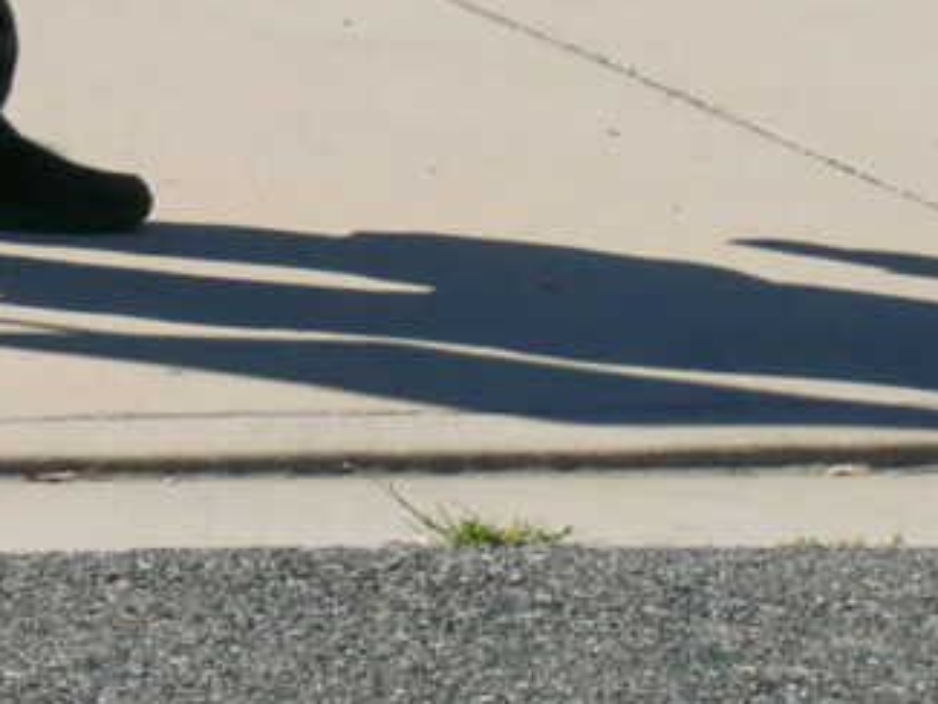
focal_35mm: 567
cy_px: -1457
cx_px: -1642
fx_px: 15370
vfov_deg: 2.6
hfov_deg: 3.4
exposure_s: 1/640
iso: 200
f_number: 8
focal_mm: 45
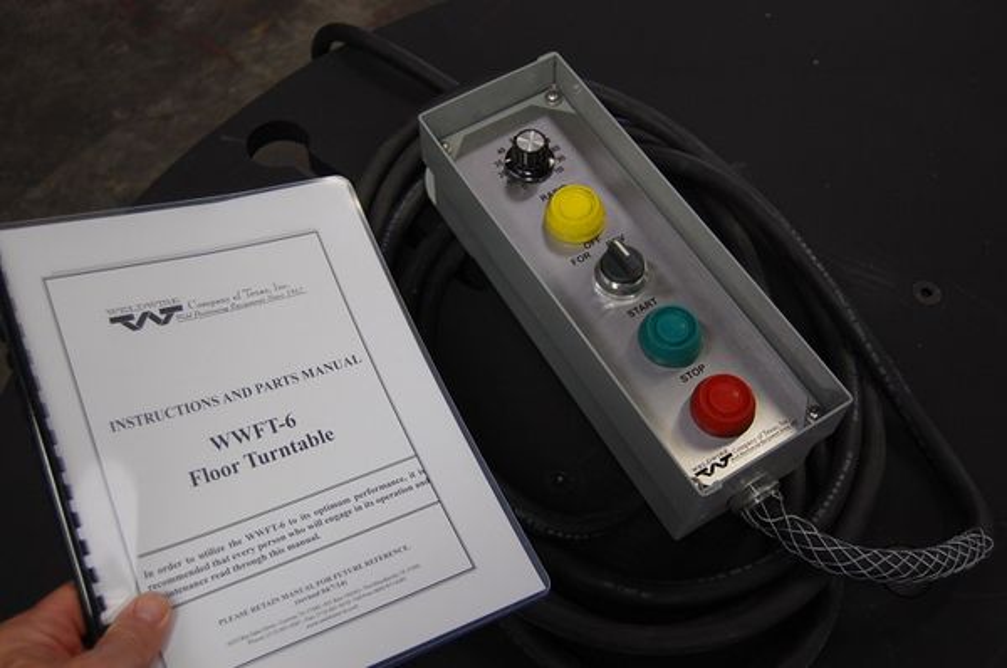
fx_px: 1089
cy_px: 334
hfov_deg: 49.6
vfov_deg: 34.1
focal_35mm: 39
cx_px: 504
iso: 400
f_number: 4.2
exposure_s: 1/160
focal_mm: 26
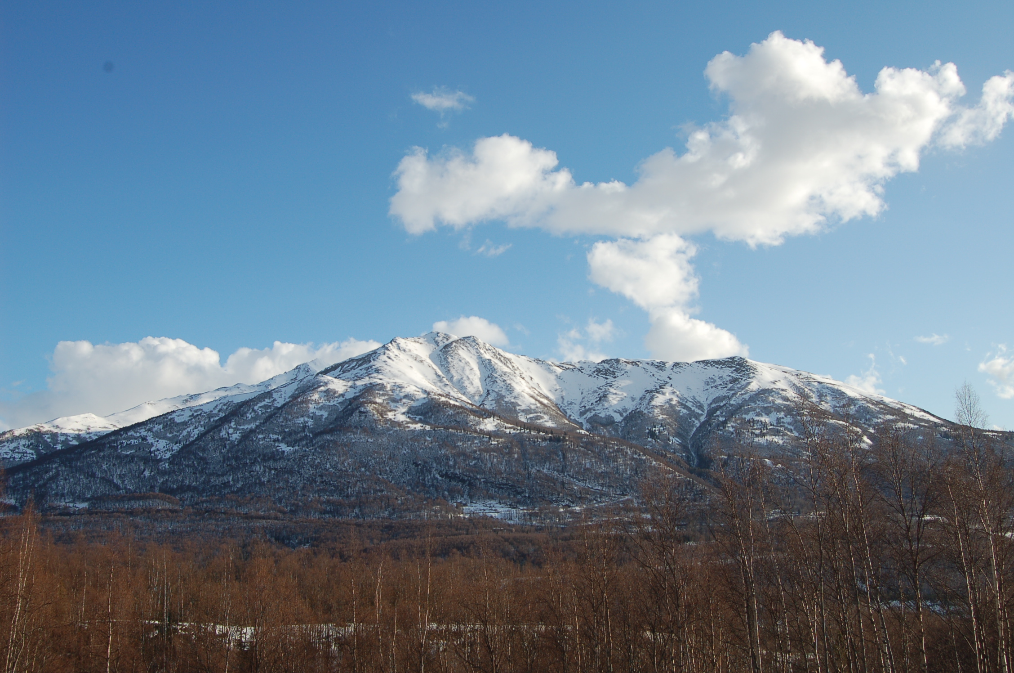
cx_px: 507
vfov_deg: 39.8
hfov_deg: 57.3
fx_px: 928
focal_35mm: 33
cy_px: 336
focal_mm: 22
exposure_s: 1/320
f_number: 9
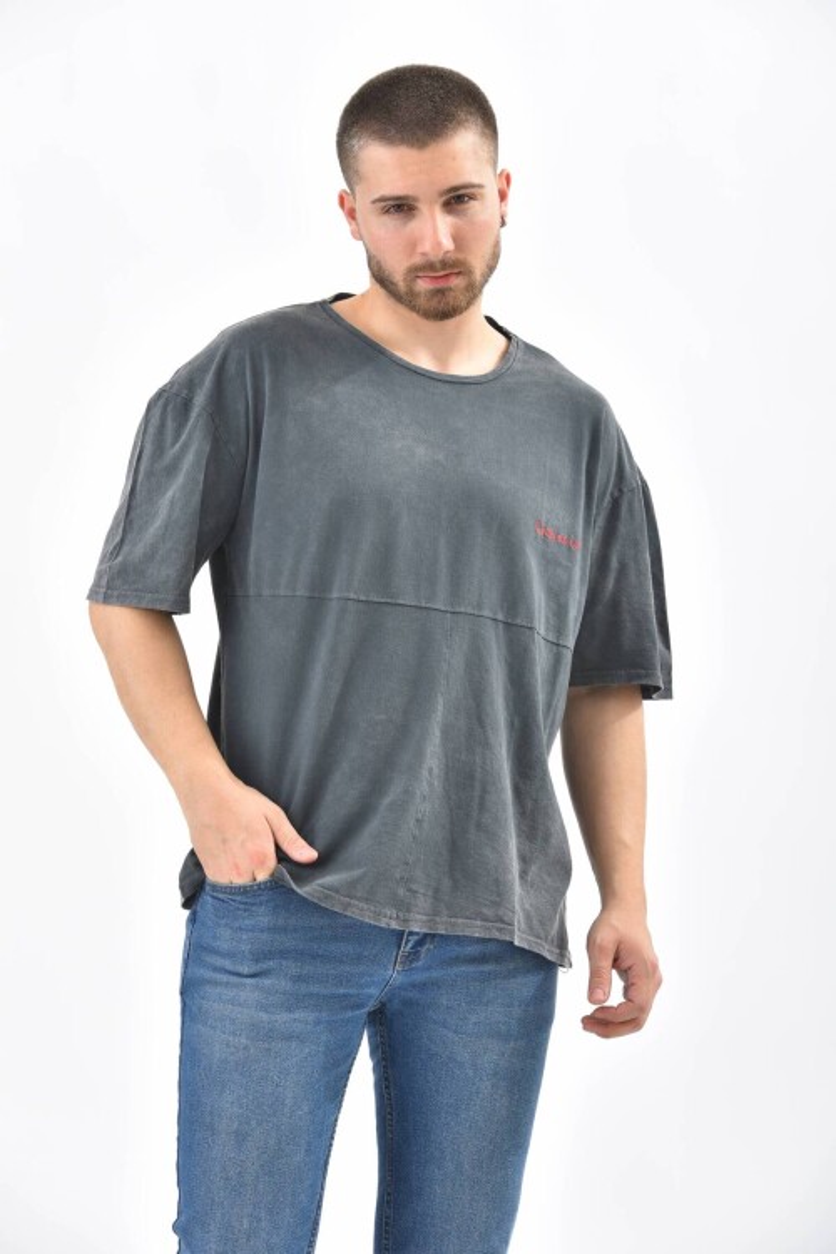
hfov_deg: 12.2
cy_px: 627
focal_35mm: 112
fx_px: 3901
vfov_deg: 18.3
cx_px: 418
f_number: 7.1
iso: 100
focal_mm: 112
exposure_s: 1/160
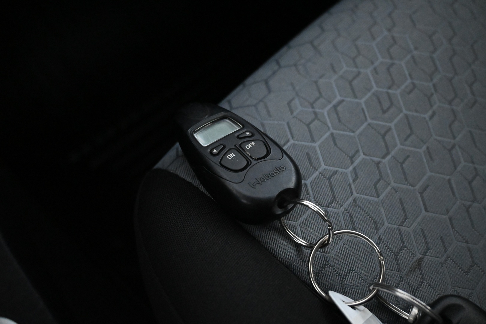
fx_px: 506
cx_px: 243
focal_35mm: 38
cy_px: 162
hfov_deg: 51.3
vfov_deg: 35.5
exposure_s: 1/40
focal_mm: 25
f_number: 4.2
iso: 7200
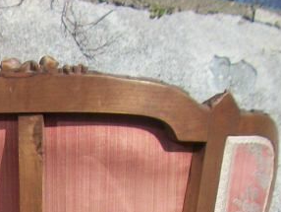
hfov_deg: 12.3
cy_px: 471
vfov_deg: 9.5
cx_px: -264
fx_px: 1162
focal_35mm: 143
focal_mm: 5.7
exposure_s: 1/200
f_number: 8.8
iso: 80
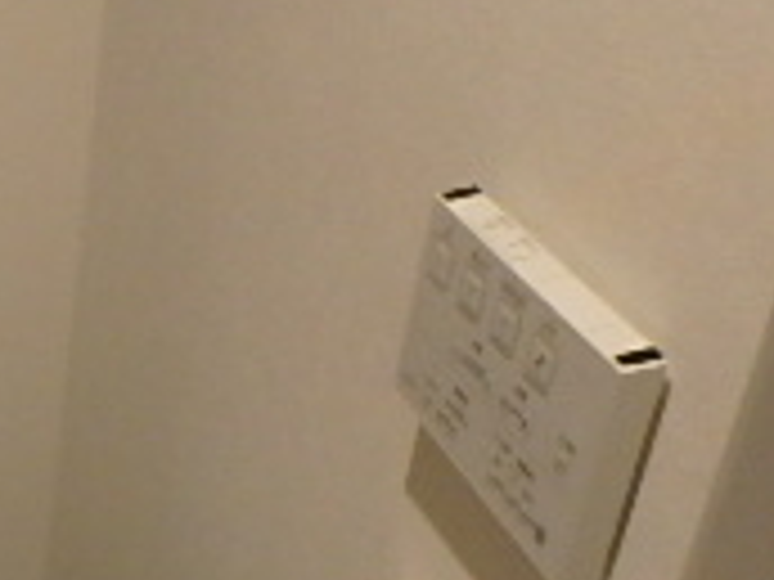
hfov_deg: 21.1
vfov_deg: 18.4
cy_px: 584
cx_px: -396
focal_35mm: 78
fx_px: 1744
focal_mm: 3.7
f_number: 3.5
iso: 500
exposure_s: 1/30
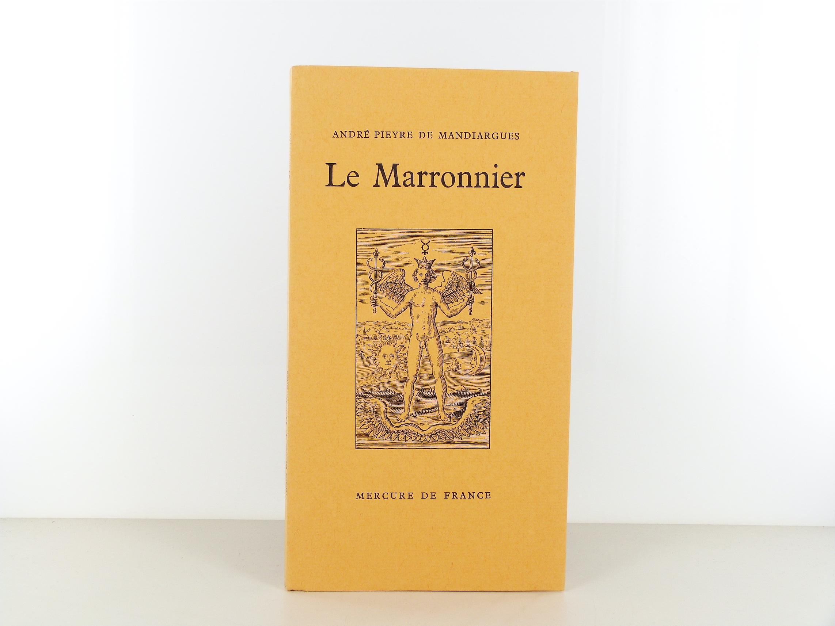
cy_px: 313
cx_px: 418
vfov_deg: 27.0
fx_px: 1303
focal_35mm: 54
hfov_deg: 35.5
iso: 125
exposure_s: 1/60
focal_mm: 9.7
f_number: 3.2
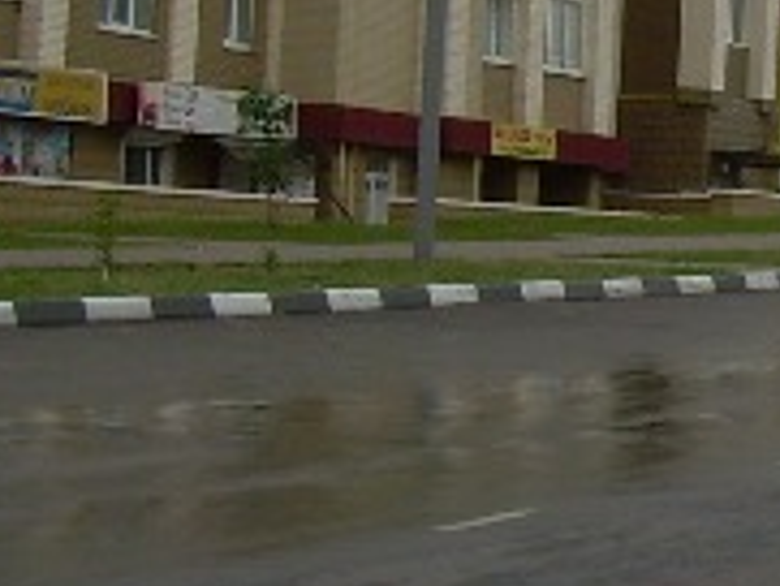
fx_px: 3788
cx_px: 1250
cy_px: 146
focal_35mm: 168
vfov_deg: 8.8
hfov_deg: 11.2
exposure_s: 1/324
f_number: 4.6
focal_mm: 6.3
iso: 50
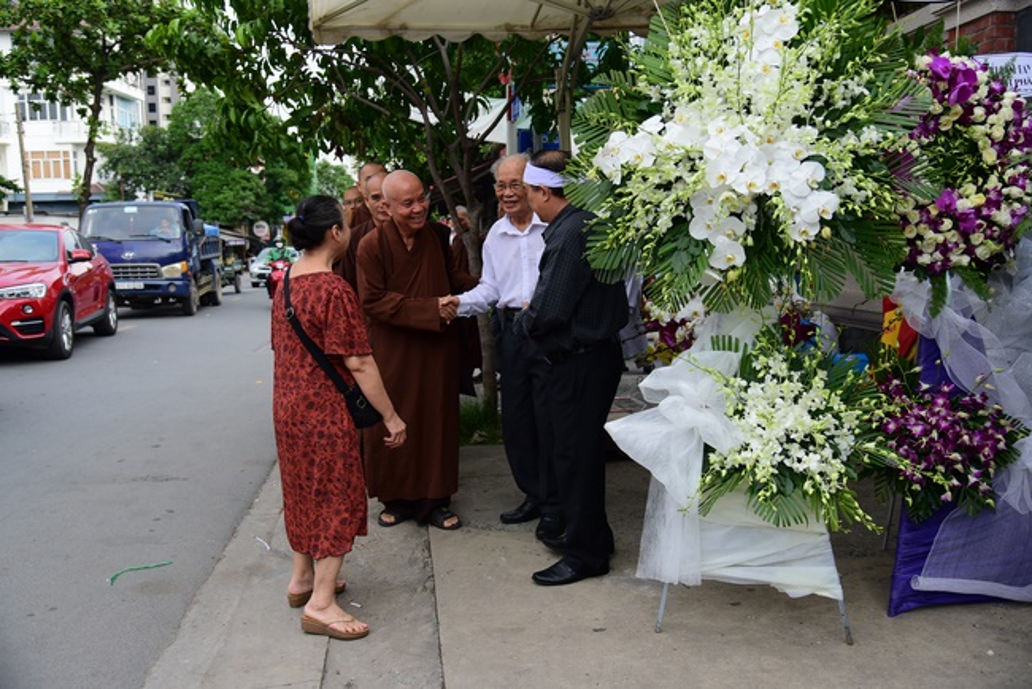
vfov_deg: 42.4
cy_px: 344
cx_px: 516
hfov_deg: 60.3
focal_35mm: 31
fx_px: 889
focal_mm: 31
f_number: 4
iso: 320
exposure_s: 1/800
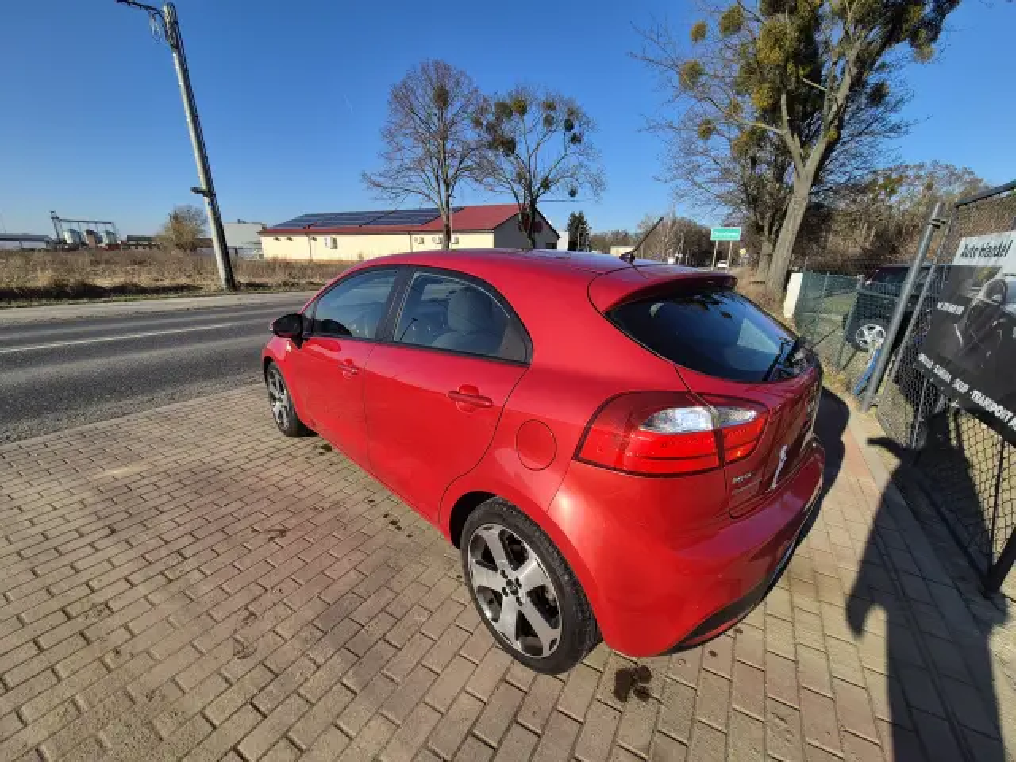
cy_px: 381
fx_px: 382
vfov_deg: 89.9
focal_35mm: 13
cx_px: 508
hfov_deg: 106.2
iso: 50
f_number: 2.2
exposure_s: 1/1996
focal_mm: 2.2
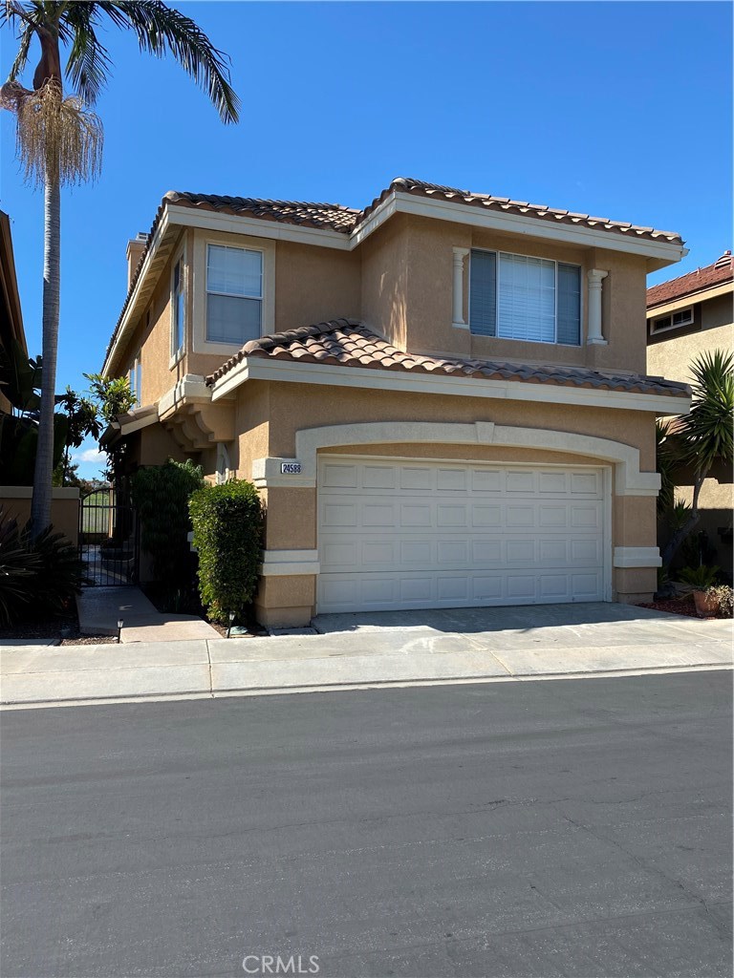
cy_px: 489
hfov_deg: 53.1
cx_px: 367
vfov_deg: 67.3
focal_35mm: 26
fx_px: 735
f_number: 1.8
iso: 32
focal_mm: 4.25
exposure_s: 1/1838
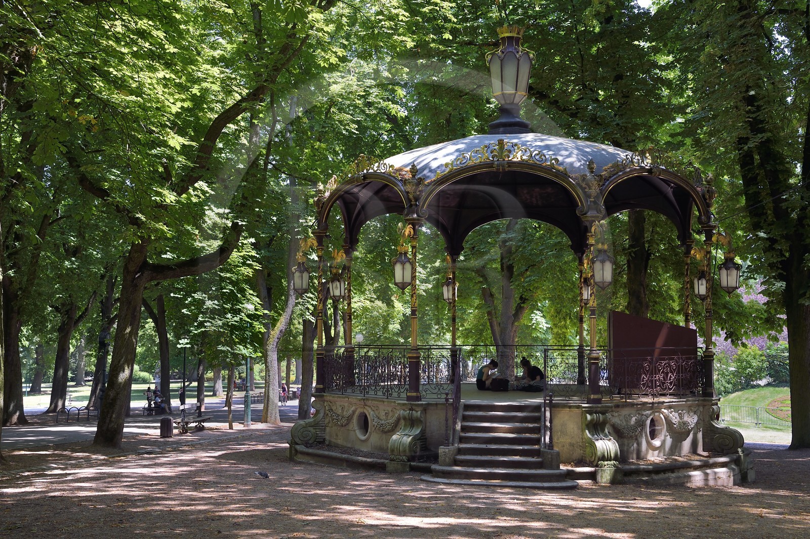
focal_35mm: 48
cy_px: 270
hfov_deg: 41.1
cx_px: 405
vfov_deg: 28.0
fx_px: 1079
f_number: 7.1
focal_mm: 48
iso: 200
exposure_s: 1/125
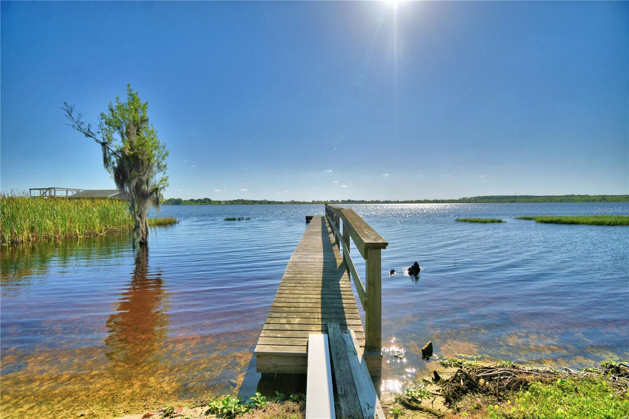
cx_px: 314
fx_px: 262
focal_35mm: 15
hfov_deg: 100.4
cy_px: 210
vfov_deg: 77.3
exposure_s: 1/3200
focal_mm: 10
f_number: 4.5
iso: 100
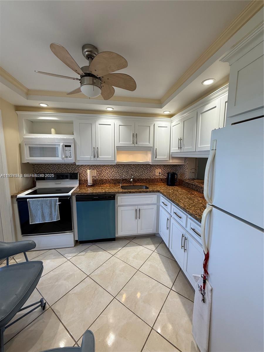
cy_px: 176
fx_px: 142
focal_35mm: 14
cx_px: 132
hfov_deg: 85.7
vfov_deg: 102.1
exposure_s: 1/120
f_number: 2.2
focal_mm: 2.22
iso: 125
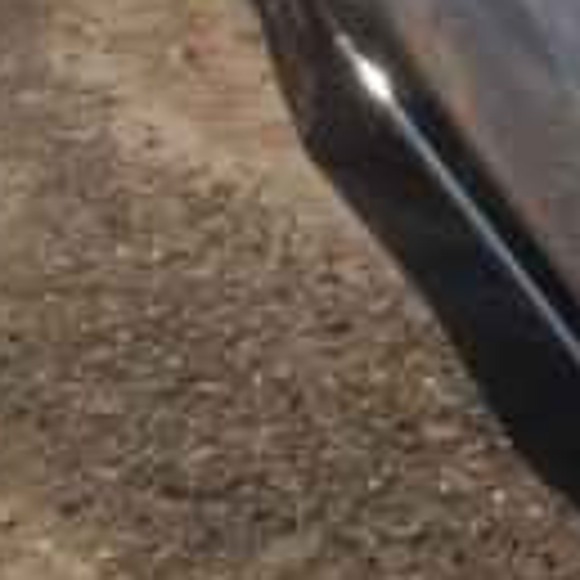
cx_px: 1268
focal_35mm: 105
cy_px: 198
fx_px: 1990
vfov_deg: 16.5
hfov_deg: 13.4
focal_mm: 4.3
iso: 125
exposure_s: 1/500
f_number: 2.8
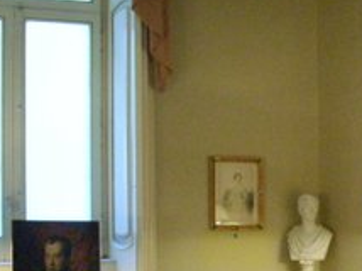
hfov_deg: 23.3
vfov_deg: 17.5
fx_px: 867
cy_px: 229
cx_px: 272
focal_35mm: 83
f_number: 2.8
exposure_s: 1/17.1
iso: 800
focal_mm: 6.2
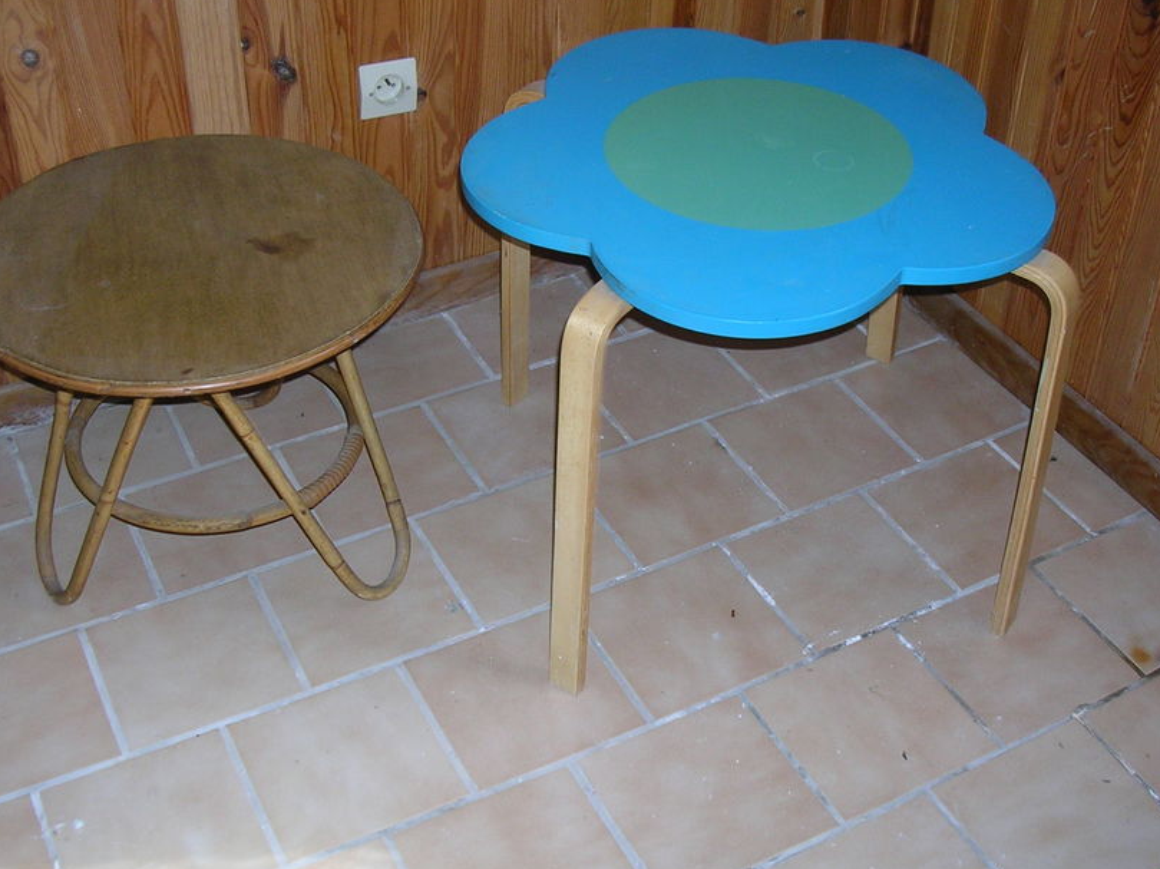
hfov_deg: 40.4
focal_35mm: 47
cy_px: 380
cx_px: 552
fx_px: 1574
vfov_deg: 30.8
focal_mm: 5.8
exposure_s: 1/60.1
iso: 66
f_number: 2.8
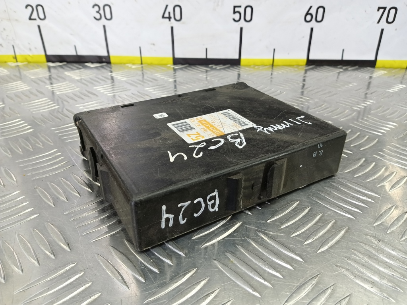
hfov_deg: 73.9
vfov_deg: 58.9
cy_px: 152
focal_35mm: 23
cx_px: 204
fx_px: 270
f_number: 1.6
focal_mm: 4.11
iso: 187
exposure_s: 1/50
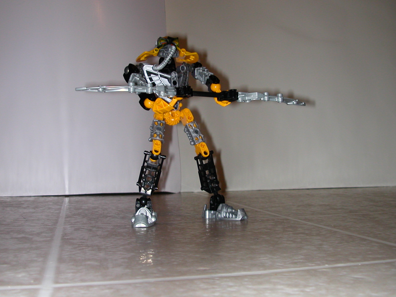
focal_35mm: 43
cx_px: 198
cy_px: 148
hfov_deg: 43.9
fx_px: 492
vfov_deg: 33.6
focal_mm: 6.6
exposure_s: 1/59.9
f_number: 2.9
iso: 100
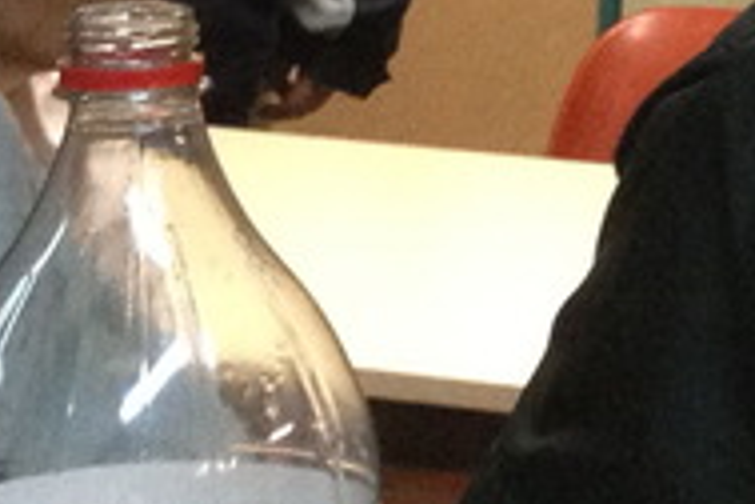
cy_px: -556
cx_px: 1538
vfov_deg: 5.4
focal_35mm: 247
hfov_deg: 7.9
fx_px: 5180
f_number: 2.4
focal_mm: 4.28
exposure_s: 1/20
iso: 250
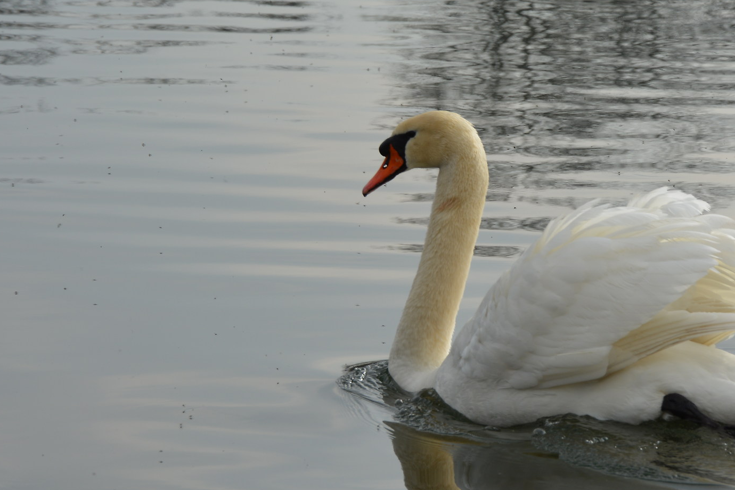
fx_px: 5591
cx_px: 480
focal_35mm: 274
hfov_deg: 7.5
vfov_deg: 5.0
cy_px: 291
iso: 100
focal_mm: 105
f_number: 8
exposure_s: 1/250
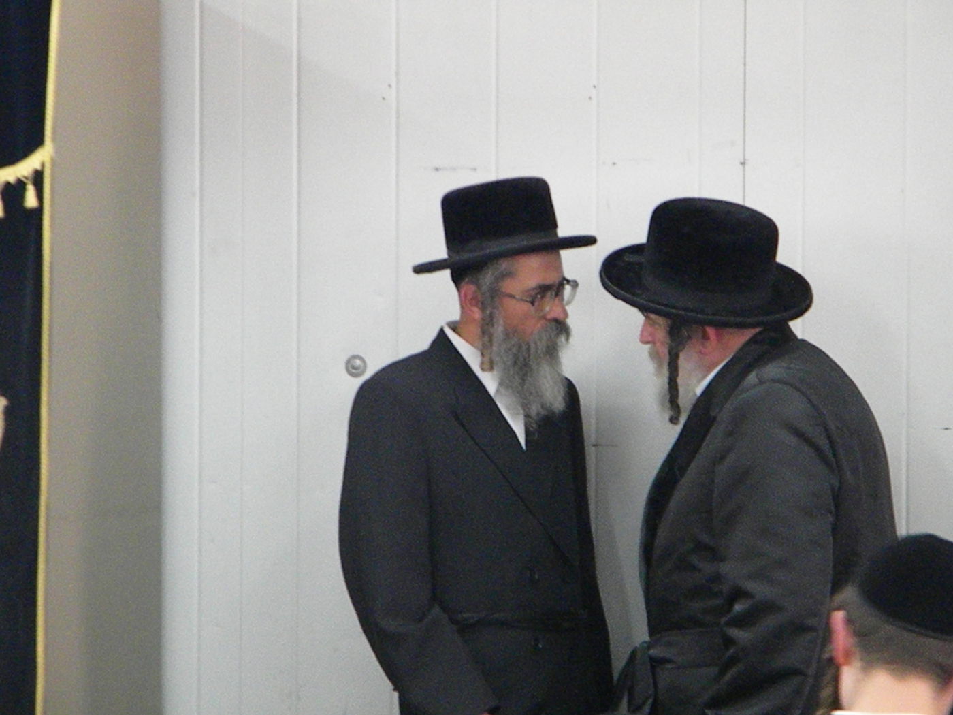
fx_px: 5038
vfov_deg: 8.1
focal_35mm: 183
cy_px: 358
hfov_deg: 10.8
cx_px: 476
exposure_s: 1/65.4
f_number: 5.2
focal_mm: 33.1
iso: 1894
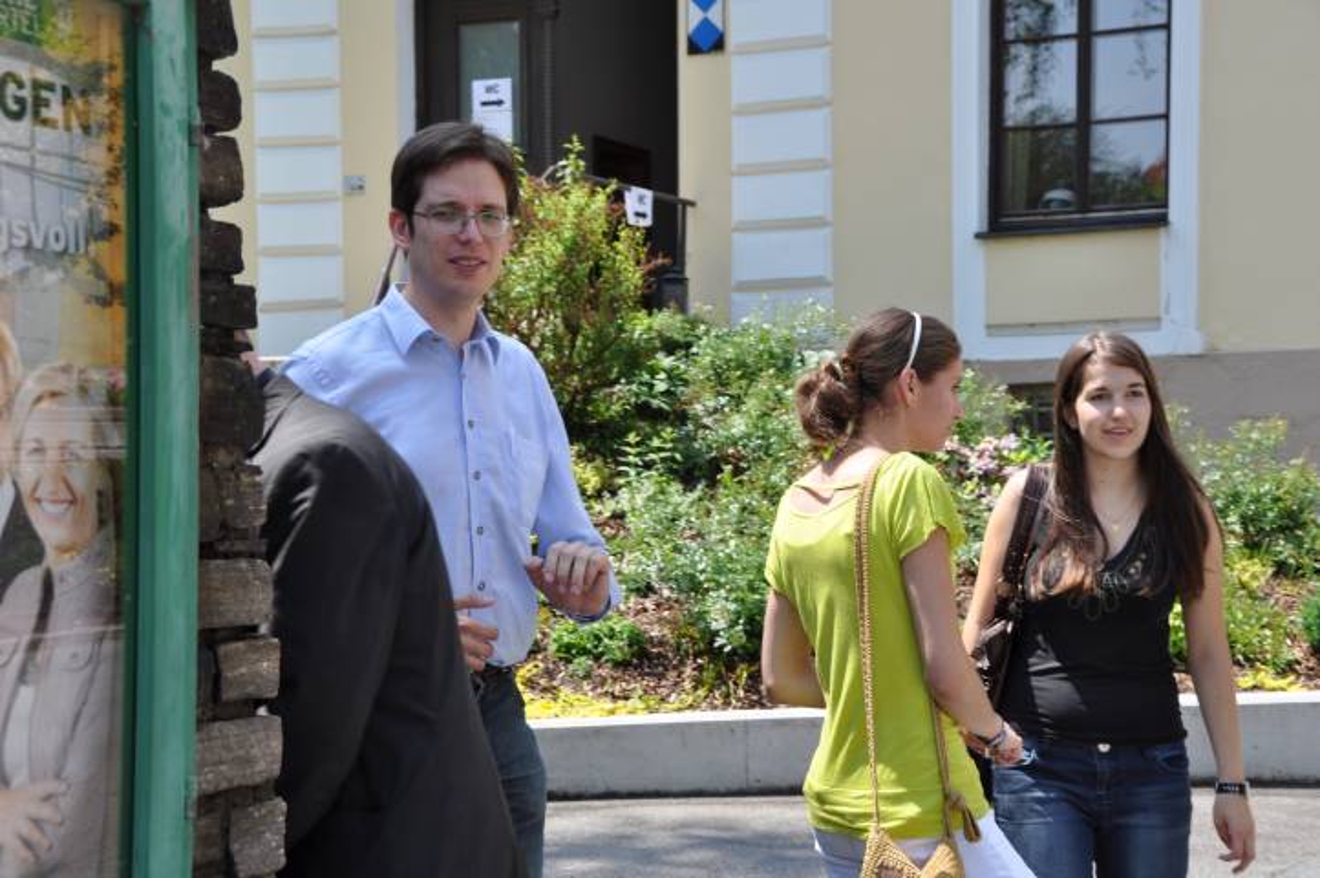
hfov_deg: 29.3
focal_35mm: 69
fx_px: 2528
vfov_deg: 19.7
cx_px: 660
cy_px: 439
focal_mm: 46
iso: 200
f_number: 8
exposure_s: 1/250
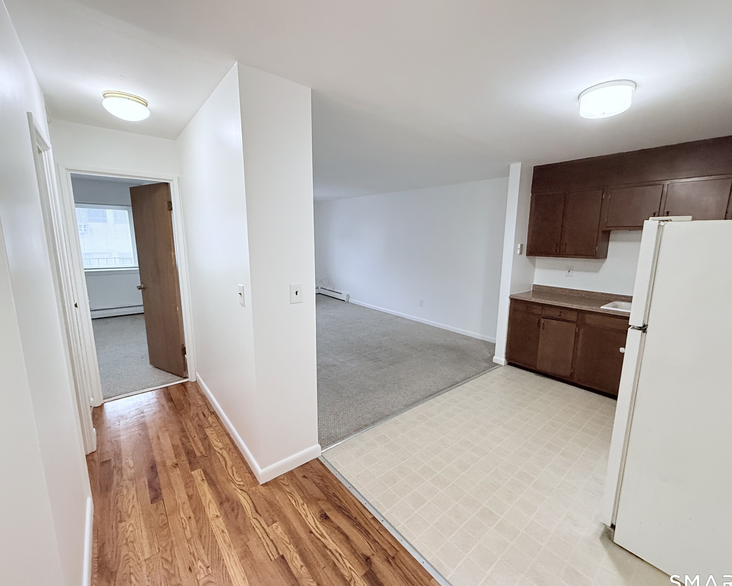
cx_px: 387
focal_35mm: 15
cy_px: 294
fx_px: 325
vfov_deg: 84.0
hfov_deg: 96.7
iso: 500
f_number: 2.2
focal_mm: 2.22
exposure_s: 1/60
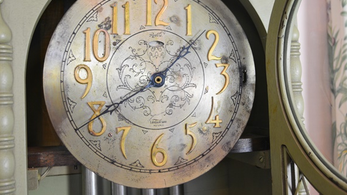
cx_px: 175
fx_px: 414
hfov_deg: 45.5
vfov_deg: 26.5
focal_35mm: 45
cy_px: 79
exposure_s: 1/50
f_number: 4.5
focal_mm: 28
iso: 800
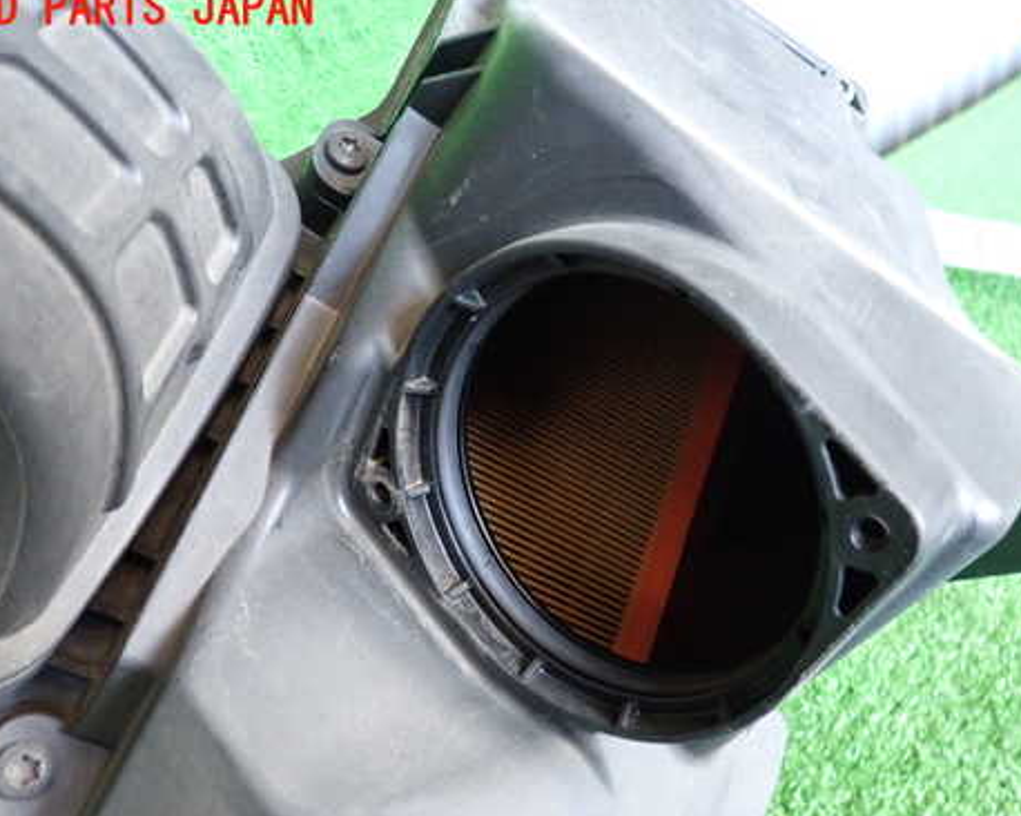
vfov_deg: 45.6
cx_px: 577
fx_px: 967
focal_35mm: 32
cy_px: 484
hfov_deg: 55.5
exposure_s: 1/30
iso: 500
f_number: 2
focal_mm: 4.5
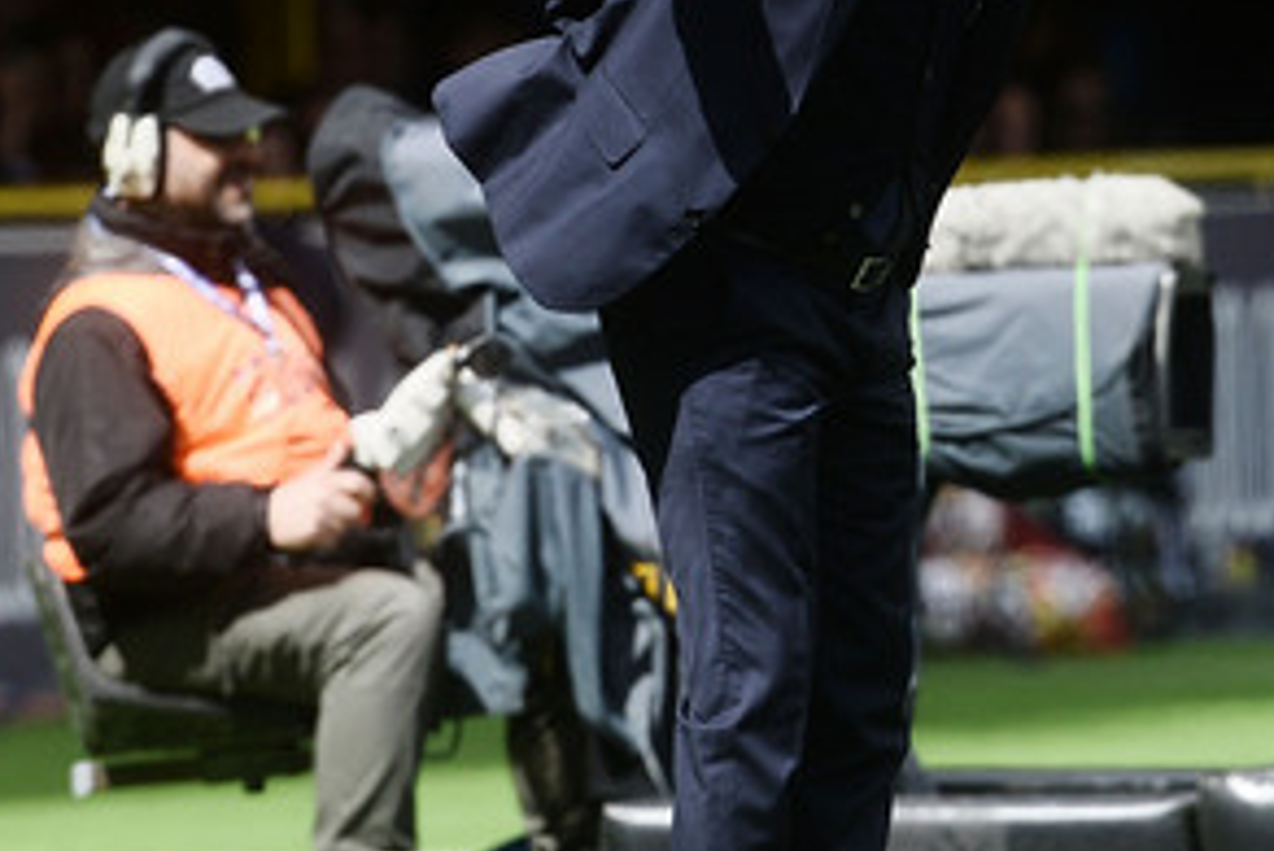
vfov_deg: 1.3
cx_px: 1176
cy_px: 358
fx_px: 36325
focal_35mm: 1026
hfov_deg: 2.0
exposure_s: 1/1250
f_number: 9
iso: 500
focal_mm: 500
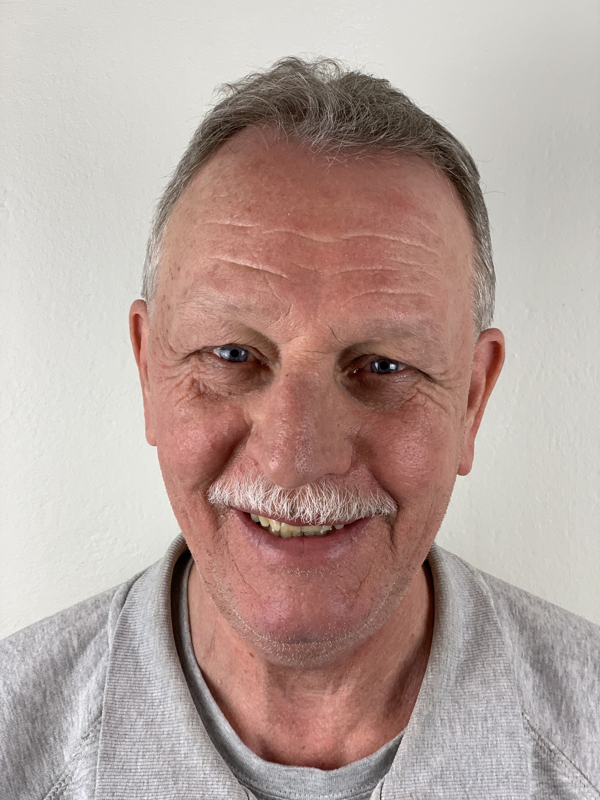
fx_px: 1202
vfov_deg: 36.8
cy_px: 400
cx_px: 300
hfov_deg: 28.0
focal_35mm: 52
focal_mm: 6
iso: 80
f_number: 2.4
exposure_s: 1/100
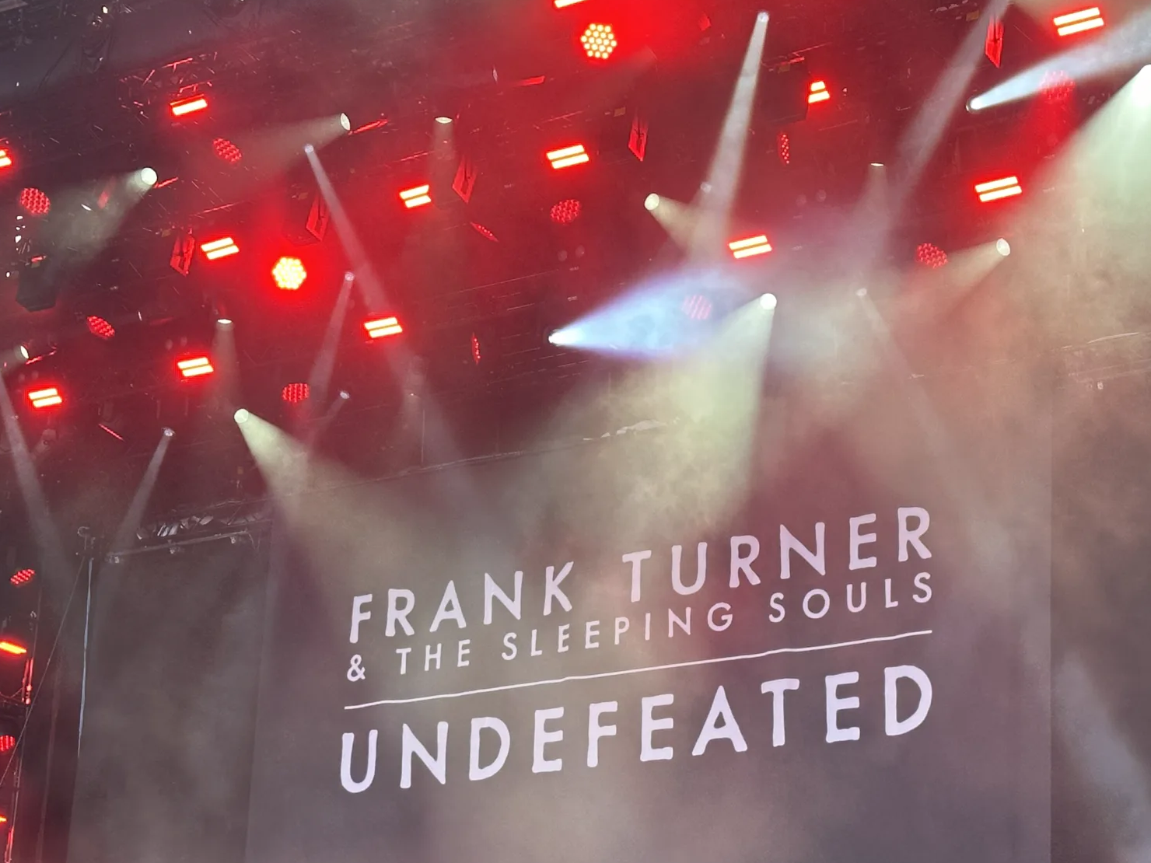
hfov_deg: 23.5
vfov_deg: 17.6
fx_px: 2760
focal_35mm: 83
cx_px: 656
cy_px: 676
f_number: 1.78
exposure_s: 1/299
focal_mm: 6.86
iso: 64
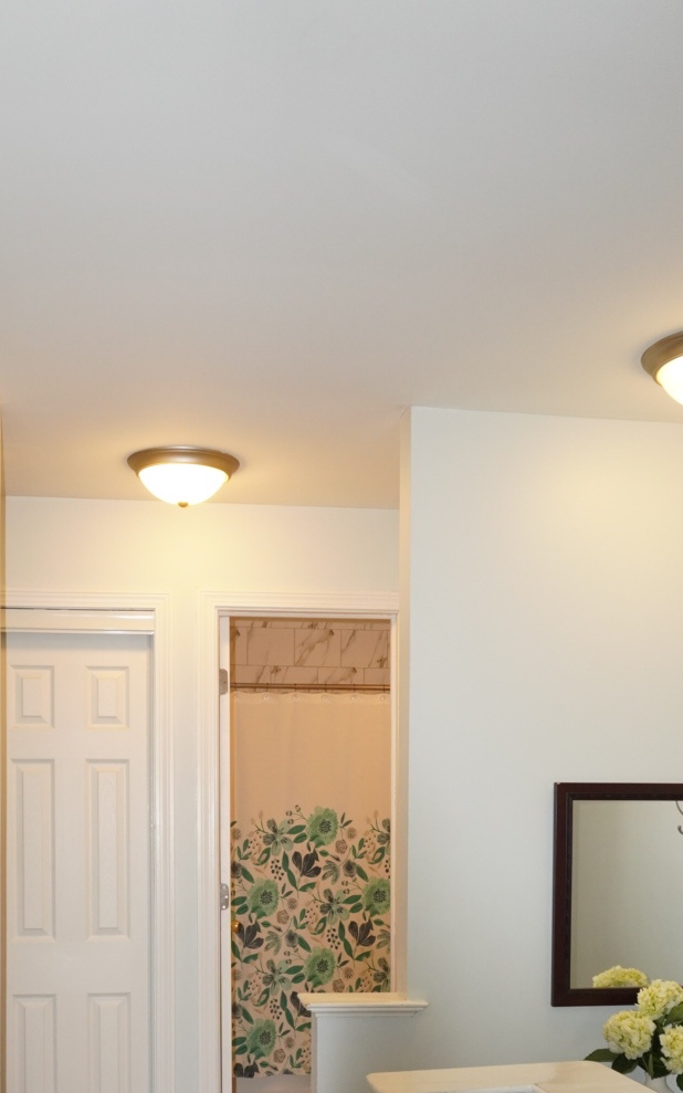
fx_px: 1191
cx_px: 290
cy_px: 858
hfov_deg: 31.9
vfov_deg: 46.9
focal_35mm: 40
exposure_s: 1/160
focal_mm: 16
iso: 1000
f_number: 4
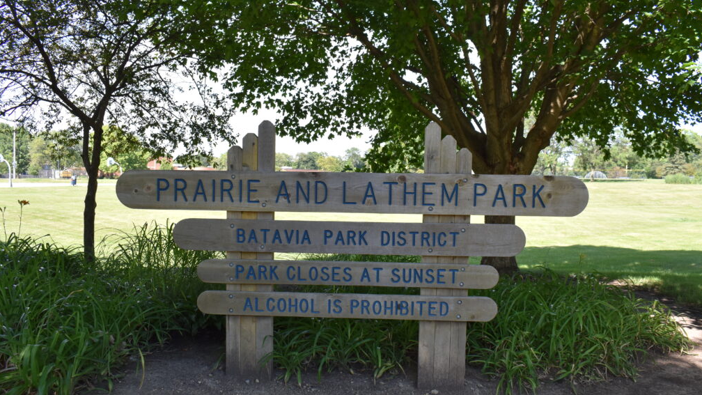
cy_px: 227
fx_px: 624
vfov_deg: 35.0
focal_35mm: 34
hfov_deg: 58.7
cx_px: 354
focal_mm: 21
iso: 360
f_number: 8
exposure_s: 1/250
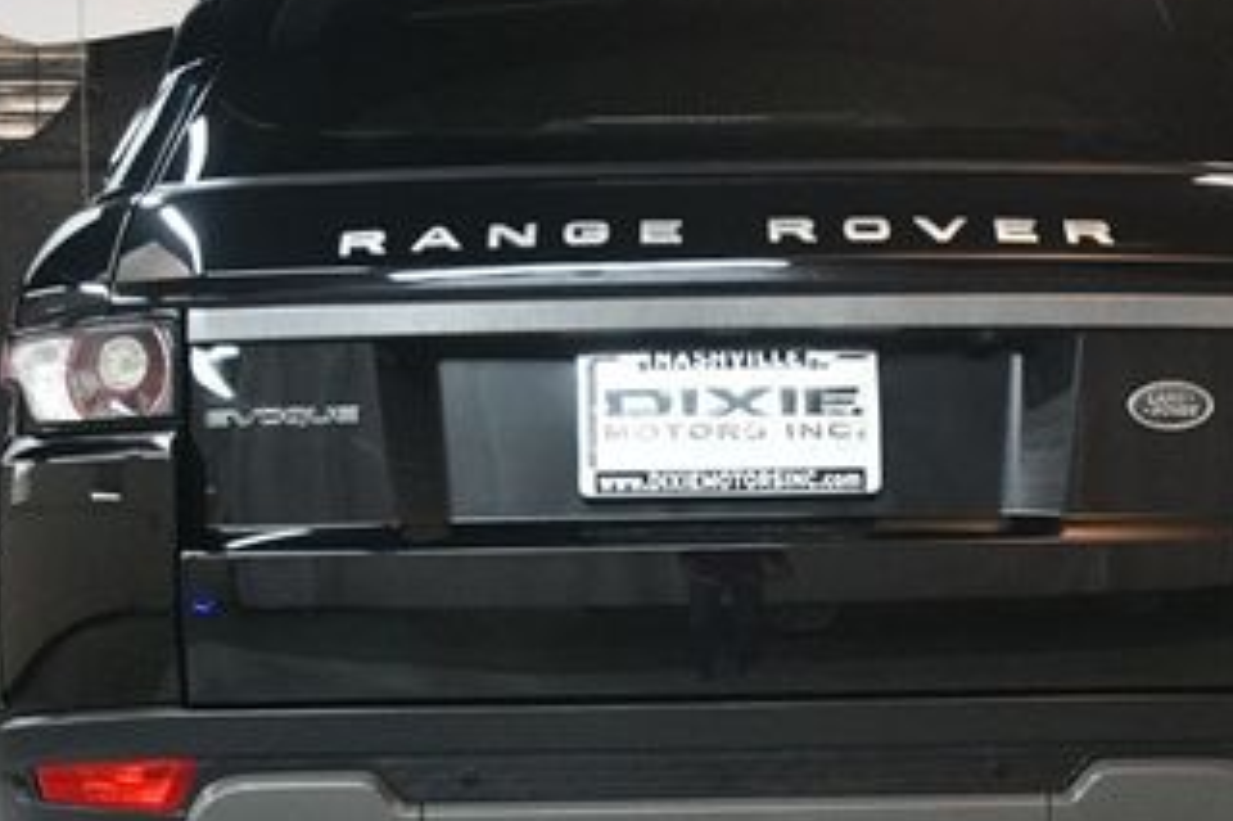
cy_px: 636
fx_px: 2465
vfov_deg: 18.8
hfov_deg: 28.0
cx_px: 751
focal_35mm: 72
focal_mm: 24
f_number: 3.8
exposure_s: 1/125
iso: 3200
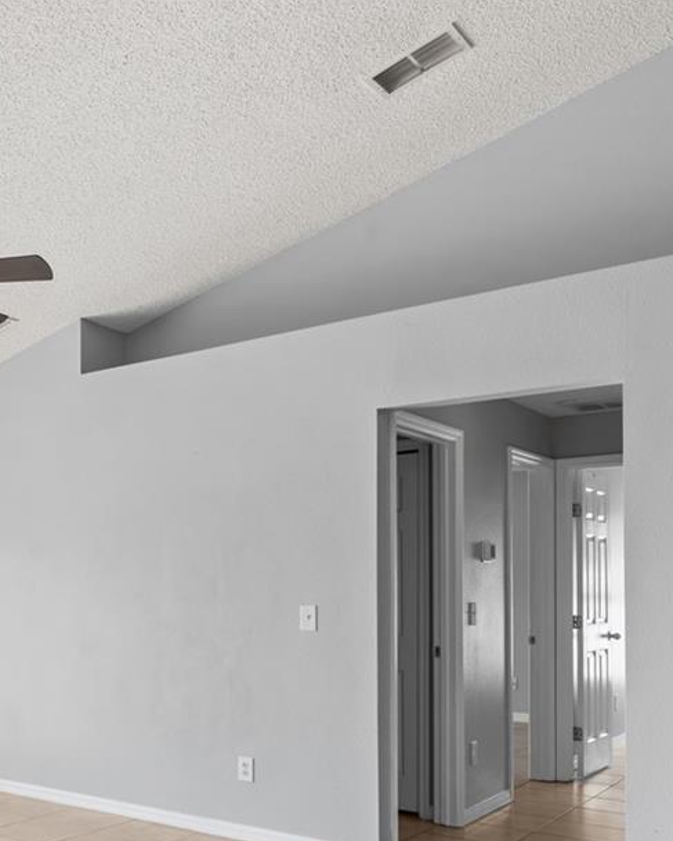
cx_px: -55
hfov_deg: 33.9
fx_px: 958
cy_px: 555
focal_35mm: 38
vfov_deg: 46.7
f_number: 13
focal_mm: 15.6
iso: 64
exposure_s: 1/1.25
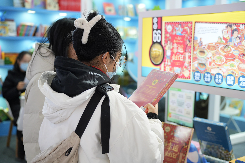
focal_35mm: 49
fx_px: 333
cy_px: 82
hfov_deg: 40.4
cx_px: 122
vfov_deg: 27.6
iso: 500
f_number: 2.8
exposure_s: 1/200
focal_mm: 48.9
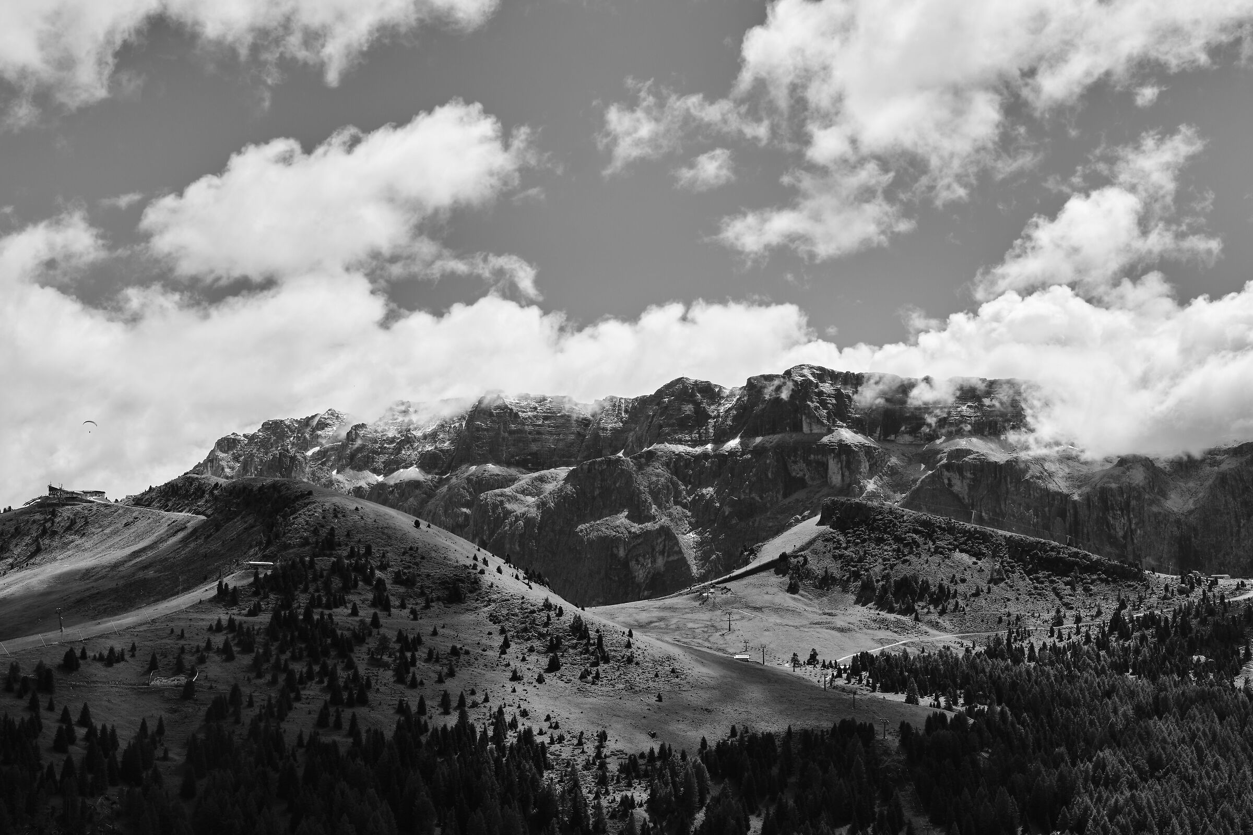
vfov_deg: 25.5
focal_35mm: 53
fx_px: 1845
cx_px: 626
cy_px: 418
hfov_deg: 37.5
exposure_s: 1/420
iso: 200
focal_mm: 35
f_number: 8
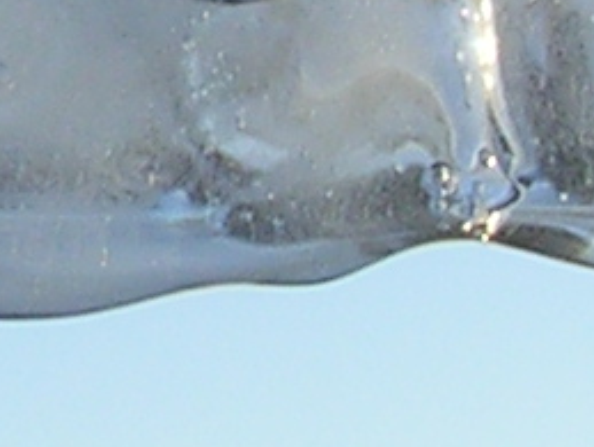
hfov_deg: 6.5
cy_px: -442
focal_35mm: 300
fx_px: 5155
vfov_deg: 4.9
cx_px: -459
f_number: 5.6
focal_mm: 5.8
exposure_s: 1/150
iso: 50
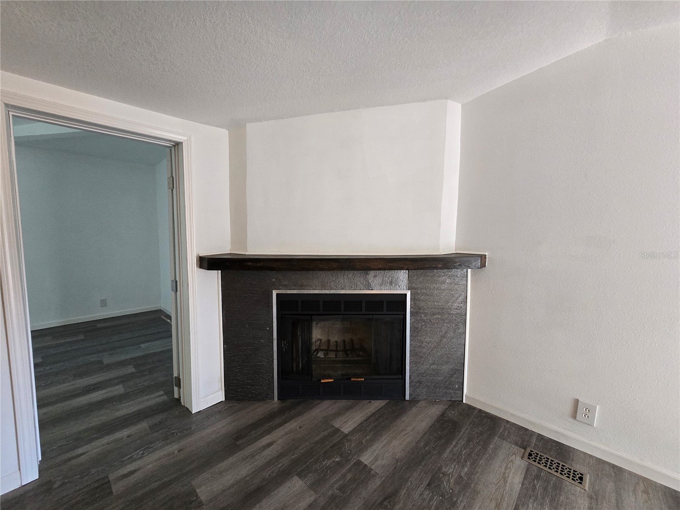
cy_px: 255
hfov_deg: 106.2
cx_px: 340
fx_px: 255
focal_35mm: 13
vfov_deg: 89.9
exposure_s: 1/100
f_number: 2.2
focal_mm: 2.2
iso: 500
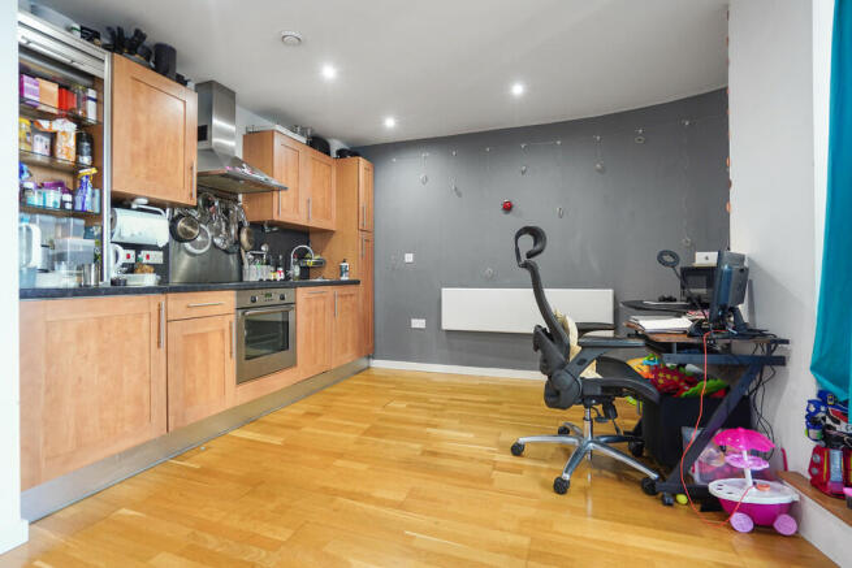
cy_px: 284
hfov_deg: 96.7
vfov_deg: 73.8
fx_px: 379
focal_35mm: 16
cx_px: 426
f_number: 4.5
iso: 800
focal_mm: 16
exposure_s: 1/30
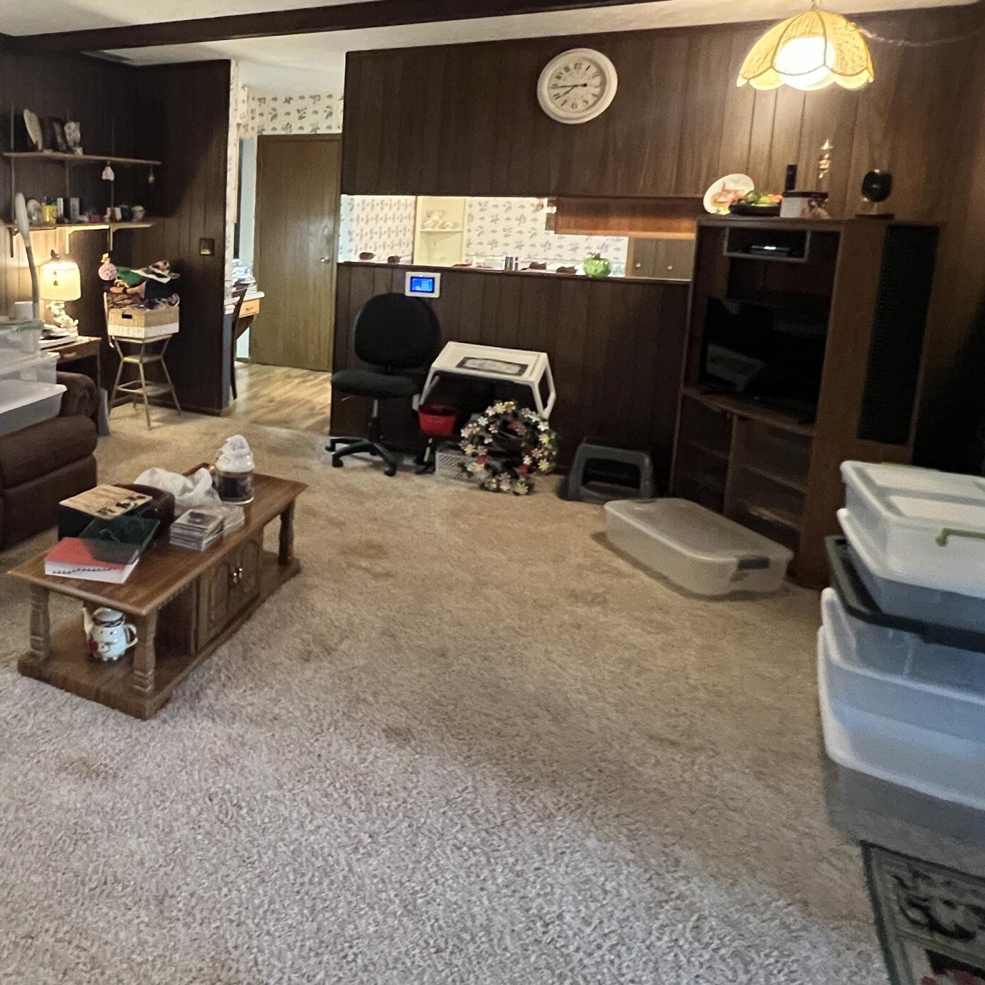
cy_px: 326
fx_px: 805
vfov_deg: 61.4
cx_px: 196
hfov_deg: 58.1
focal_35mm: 25
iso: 800
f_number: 1.8
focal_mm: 1.57
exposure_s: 1/40
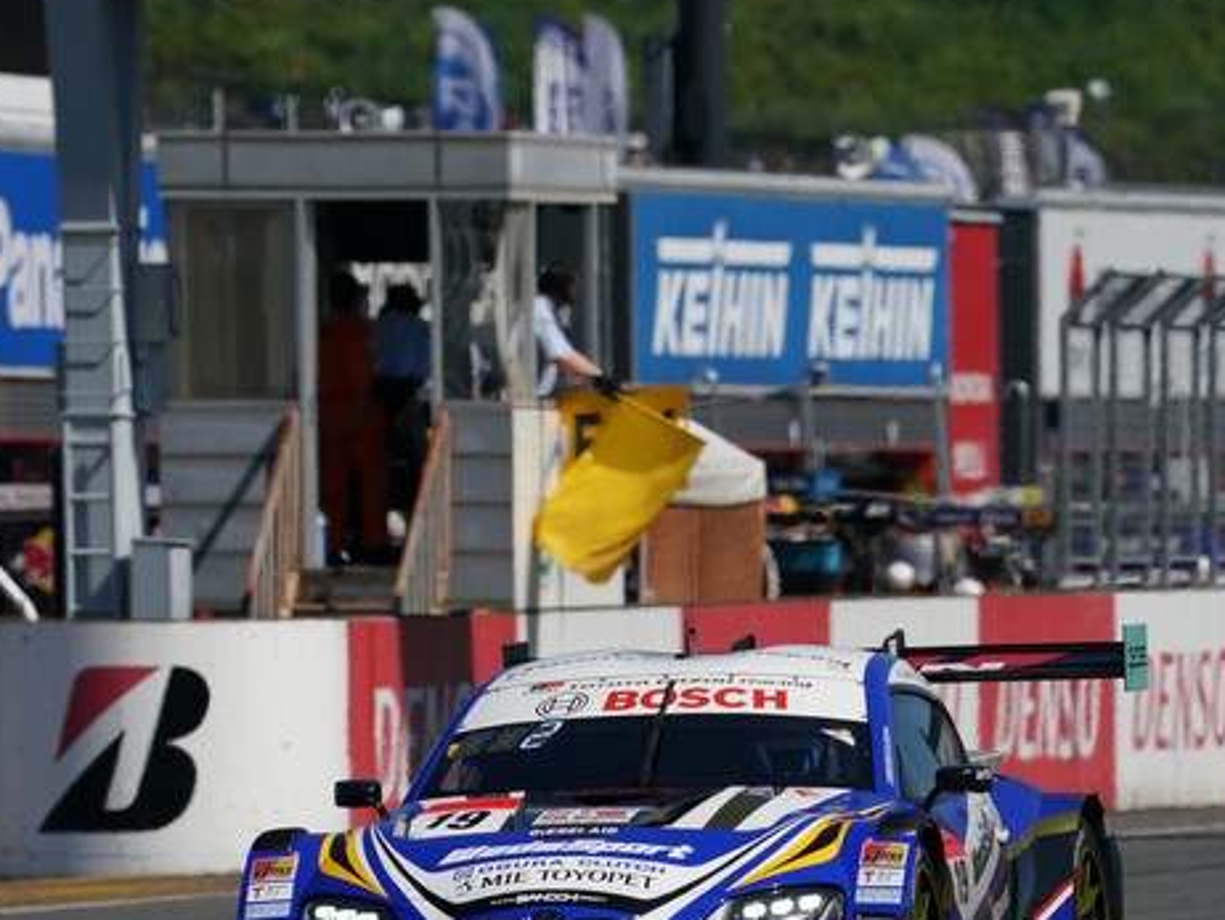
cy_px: 554
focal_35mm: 758
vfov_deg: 2.0
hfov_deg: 2.6
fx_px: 26838
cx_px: 639
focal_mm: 506
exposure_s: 1/640
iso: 200
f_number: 11
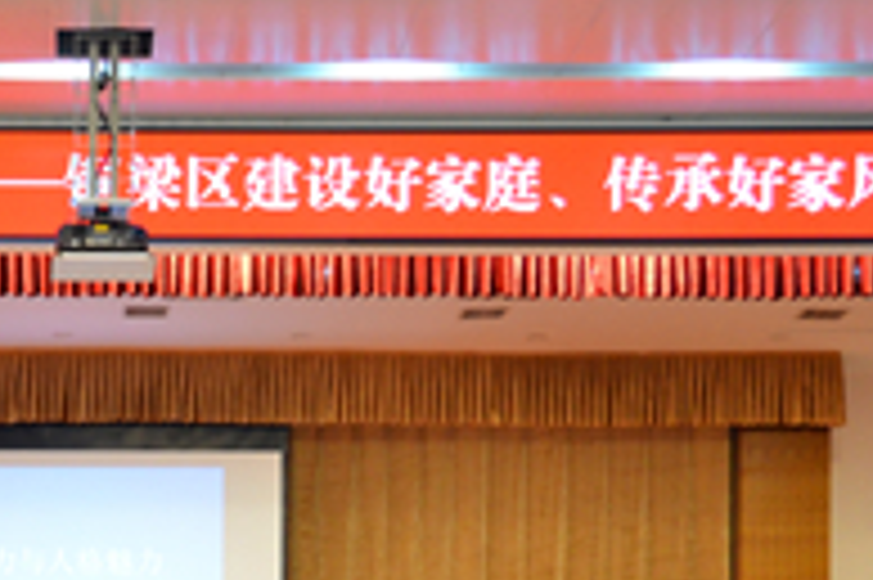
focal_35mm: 119
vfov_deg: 11.1
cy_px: 805
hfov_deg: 16.9
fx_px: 2883
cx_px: 22
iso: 800
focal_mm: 28
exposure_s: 1/40
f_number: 4
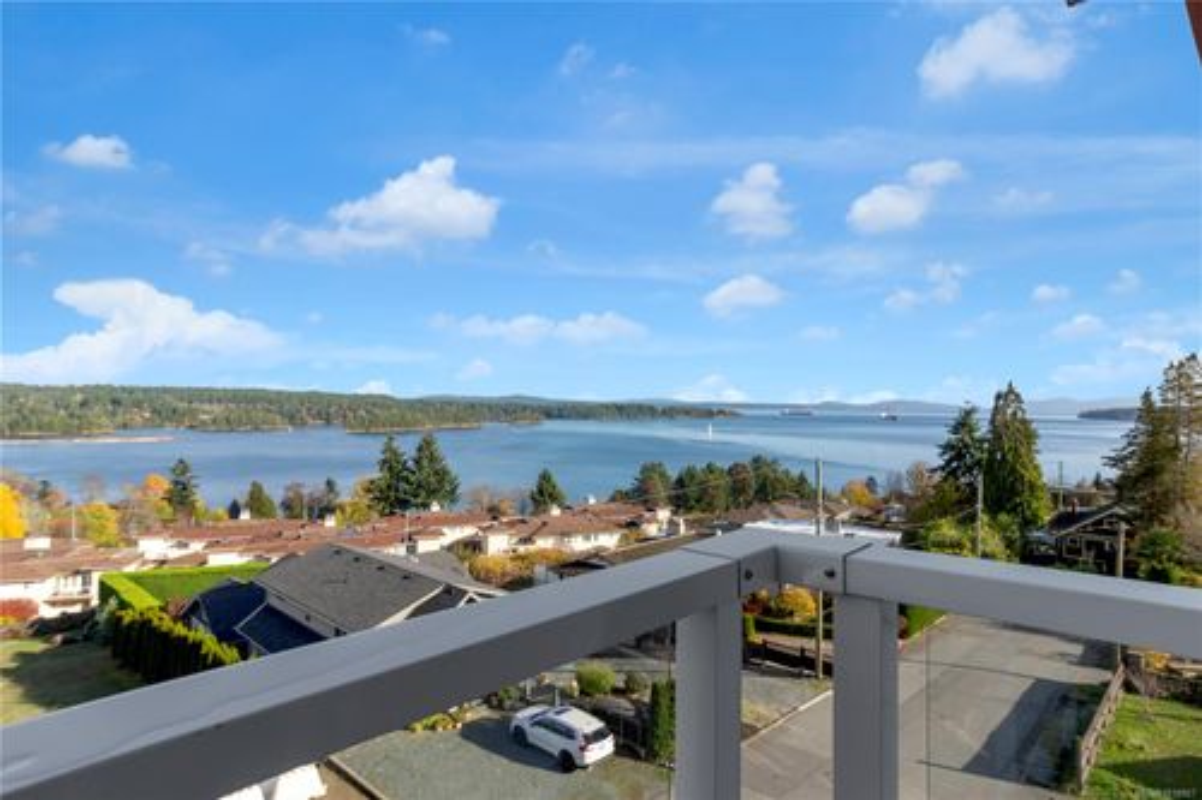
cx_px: 601
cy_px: 400
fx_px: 601
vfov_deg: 67.3
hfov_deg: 90.0
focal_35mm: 18
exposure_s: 1/200
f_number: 8
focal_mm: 12
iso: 100
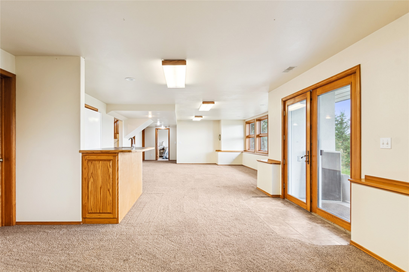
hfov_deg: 93.3
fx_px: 193
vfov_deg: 70.4
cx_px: 204
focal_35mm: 17
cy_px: 136
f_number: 6.3
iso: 100
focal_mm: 11.5
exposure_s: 1/20
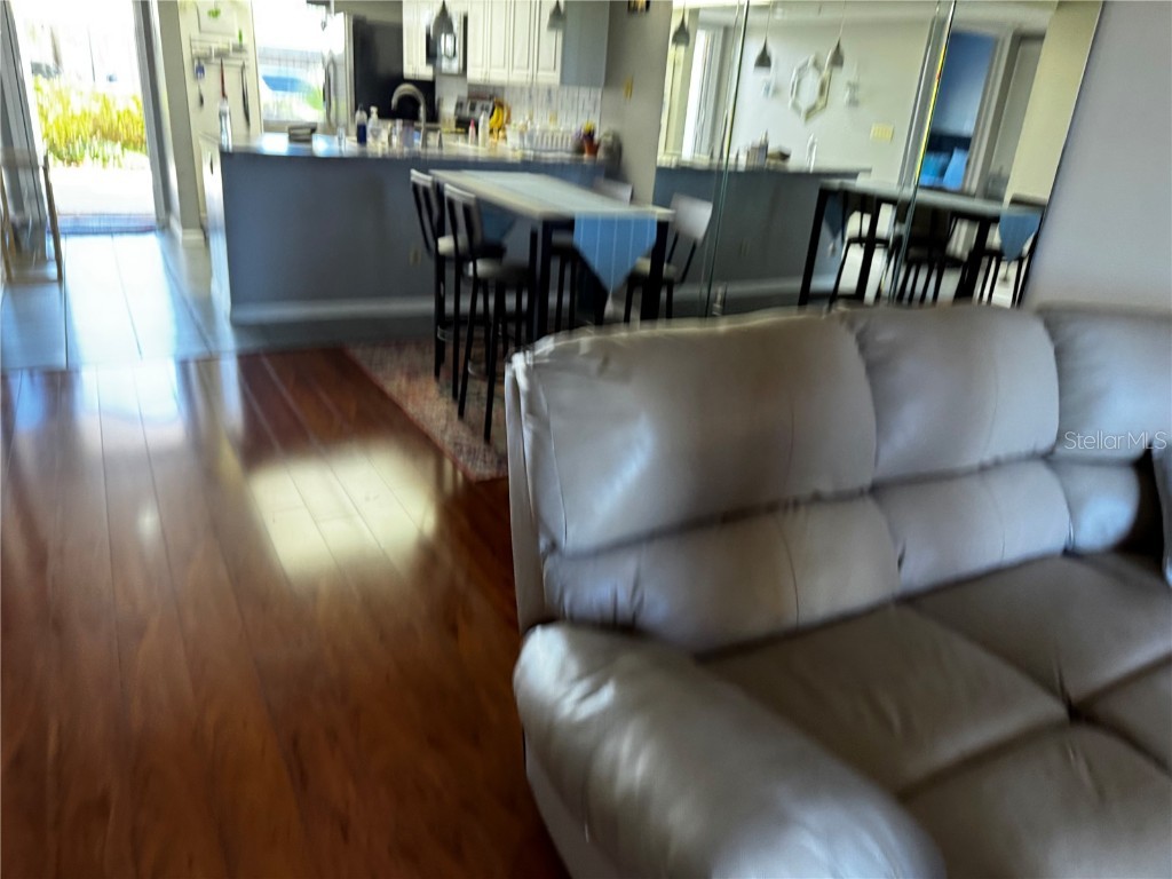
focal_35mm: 24
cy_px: 440
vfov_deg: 56.8
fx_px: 813
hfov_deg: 71.6
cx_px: 586
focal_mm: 6.76
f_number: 1.78
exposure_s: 1/60
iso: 320
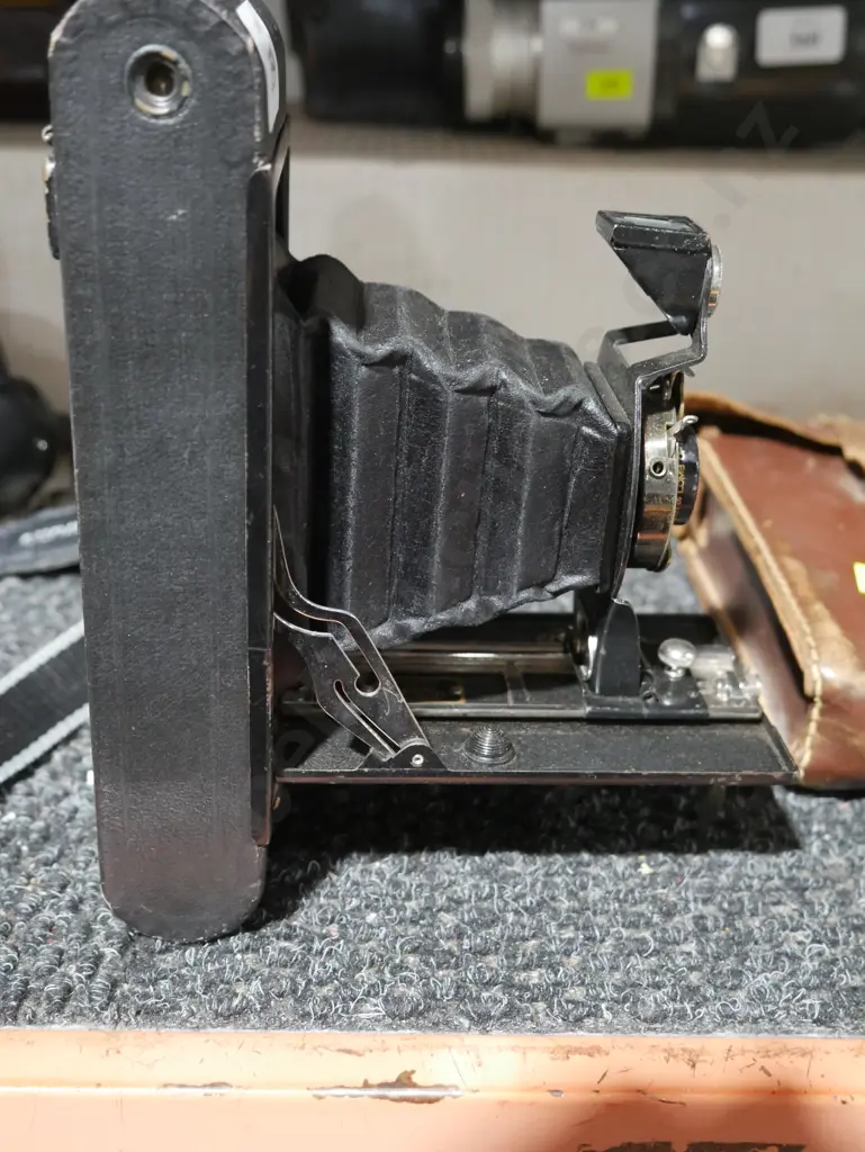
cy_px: 576
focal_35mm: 38
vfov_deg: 49.0
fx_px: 1265
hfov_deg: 37.8
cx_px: 432
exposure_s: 1/60
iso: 2500
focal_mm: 19
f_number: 4.1
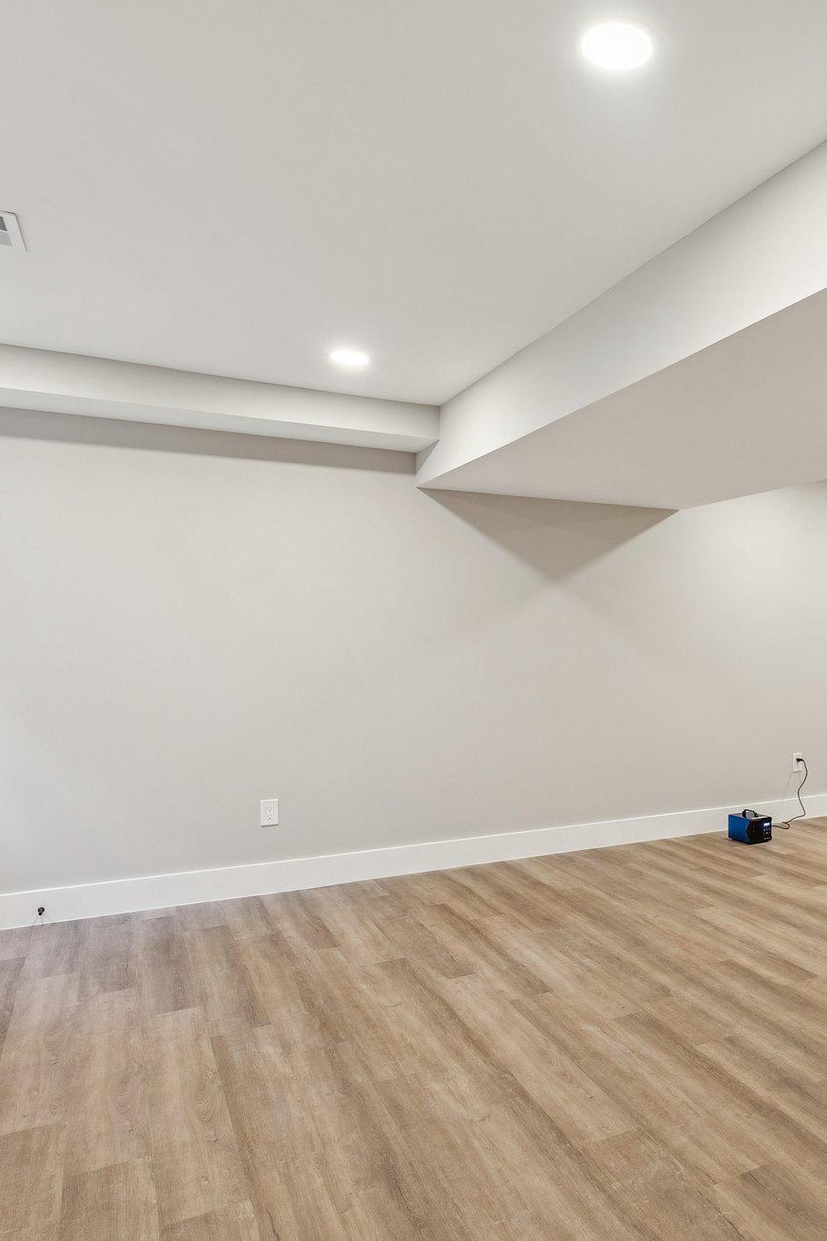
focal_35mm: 26
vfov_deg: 69.5
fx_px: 894
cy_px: 637
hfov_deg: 46.5
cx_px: 684
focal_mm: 16.6
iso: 250
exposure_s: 1/5
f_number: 9
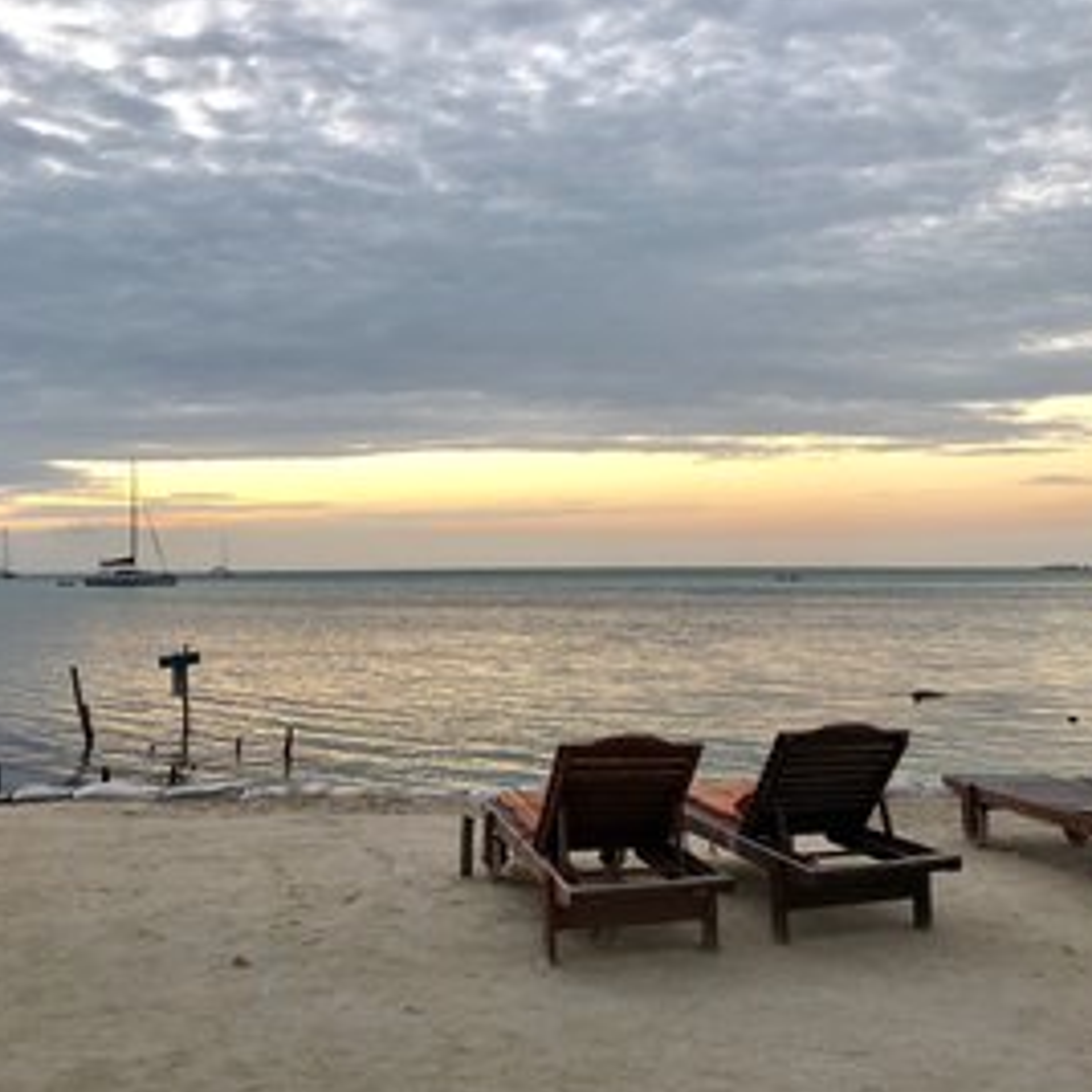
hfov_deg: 44.9
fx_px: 1321
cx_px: 587
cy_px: 391
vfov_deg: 44.5
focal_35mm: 37
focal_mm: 4
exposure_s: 1/120
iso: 64
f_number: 1.8
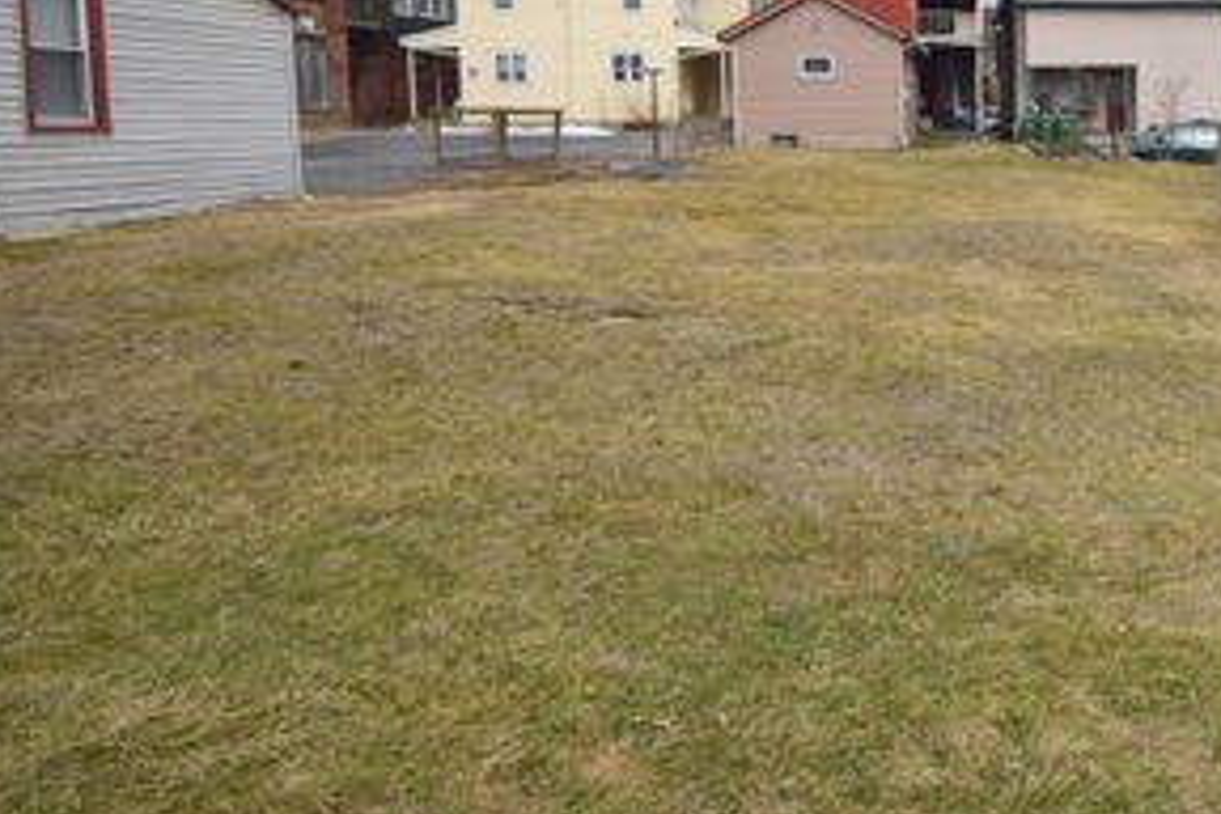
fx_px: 1149
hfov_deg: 51.1
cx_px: 1039
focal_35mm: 34
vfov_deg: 38.5
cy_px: 256
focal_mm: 13
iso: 400
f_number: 11
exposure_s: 1/500
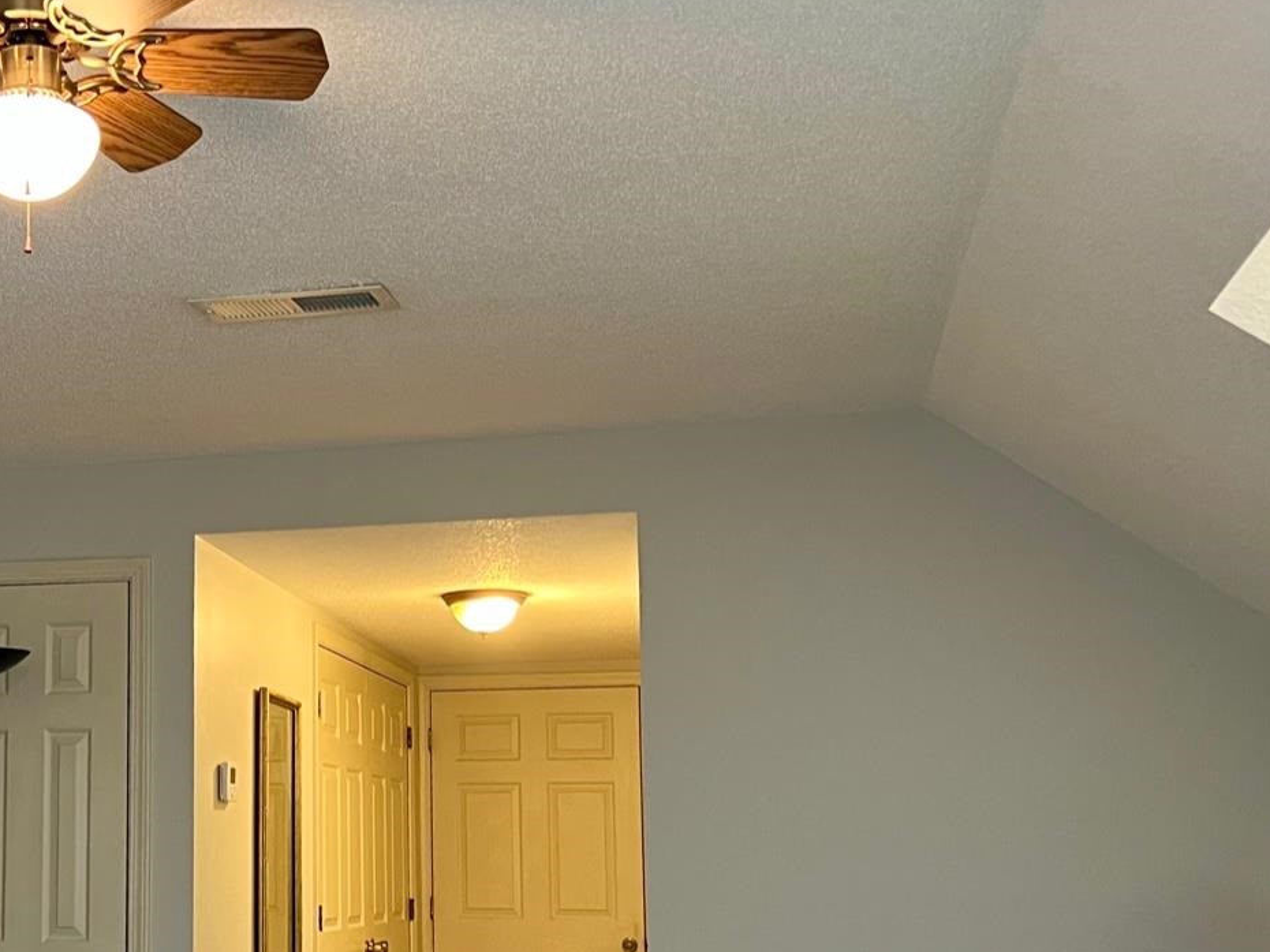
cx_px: 198
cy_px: 628
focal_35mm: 53
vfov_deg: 27.4
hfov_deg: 34.7
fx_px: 1944
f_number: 1.5
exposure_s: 1/60
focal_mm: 5.7
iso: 250
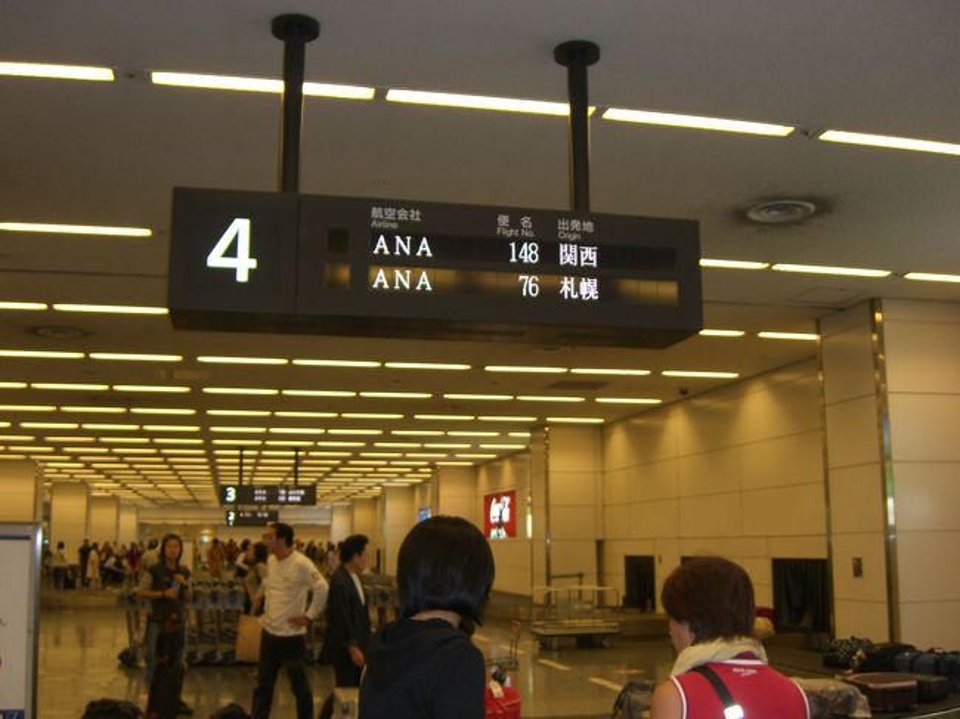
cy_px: 360
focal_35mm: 38
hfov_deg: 49.0
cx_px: 480
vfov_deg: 37.7
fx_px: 1053
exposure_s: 1/40
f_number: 2.8
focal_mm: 7.9
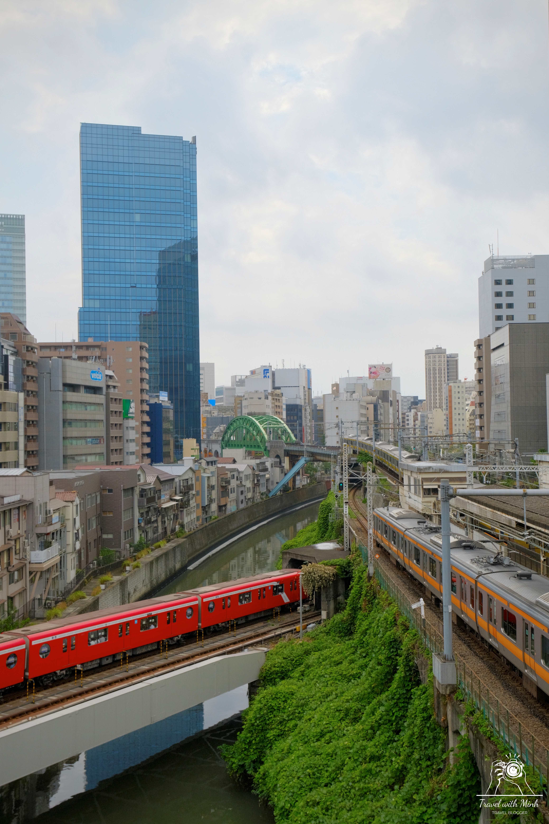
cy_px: 412
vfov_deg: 50.7
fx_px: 869
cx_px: 274
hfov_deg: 35.1
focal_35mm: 38
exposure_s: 1/1300
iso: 800
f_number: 6.3
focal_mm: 25.1
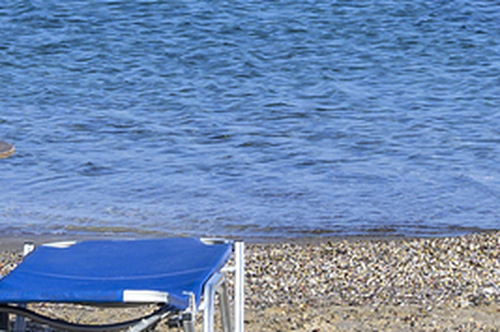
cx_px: 1017
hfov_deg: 5.5
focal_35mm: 367
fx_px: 5088
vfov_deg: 3.7
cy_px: -359
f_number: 9
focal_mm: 51
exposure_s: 1/320
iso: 200
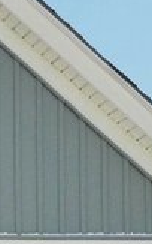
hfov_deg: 5.9
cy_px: 489
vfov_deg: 10.1
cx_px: -440
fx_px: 1271
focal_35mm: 192
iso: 400
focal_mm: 19
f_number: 13
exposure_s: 1/800
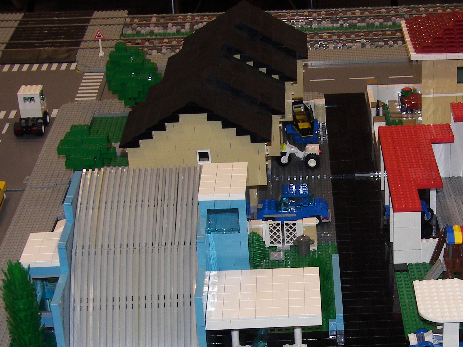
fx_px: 1257
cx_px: 344
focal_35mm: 94
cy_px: 240
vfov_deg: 15.7
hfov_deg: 20.7
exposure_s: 1/30
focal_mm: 9.9
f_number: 2.8
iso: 64
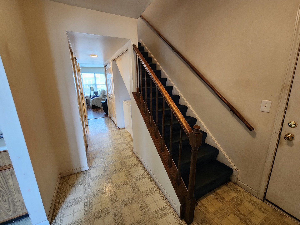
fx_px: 113
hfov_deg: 106.2
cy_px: 112
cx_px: 150
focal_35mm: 13
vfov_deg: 89.9
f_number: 2.2
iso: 320
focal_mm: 2.2
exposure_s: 1/30
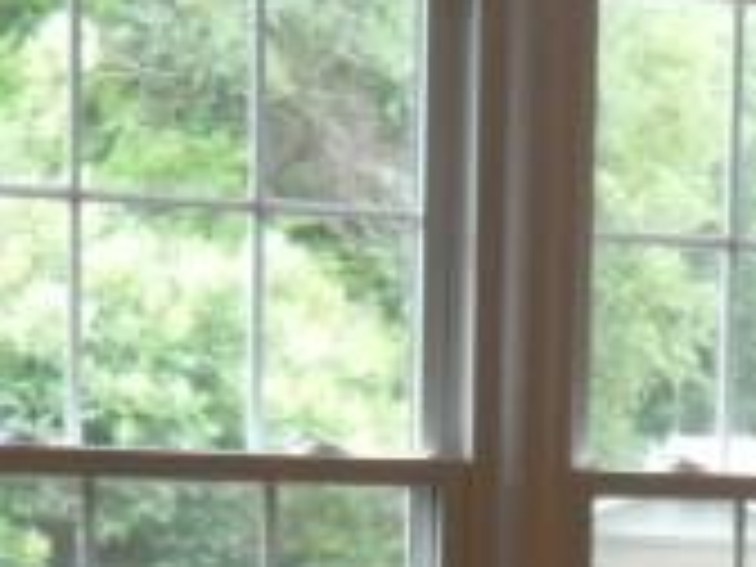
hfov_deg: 11.8
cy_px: 1026
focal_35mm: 165
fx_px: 3604
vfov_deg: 8.6
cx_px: 788
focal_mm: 4.9
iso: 100
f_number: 3.5
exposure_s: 1/45
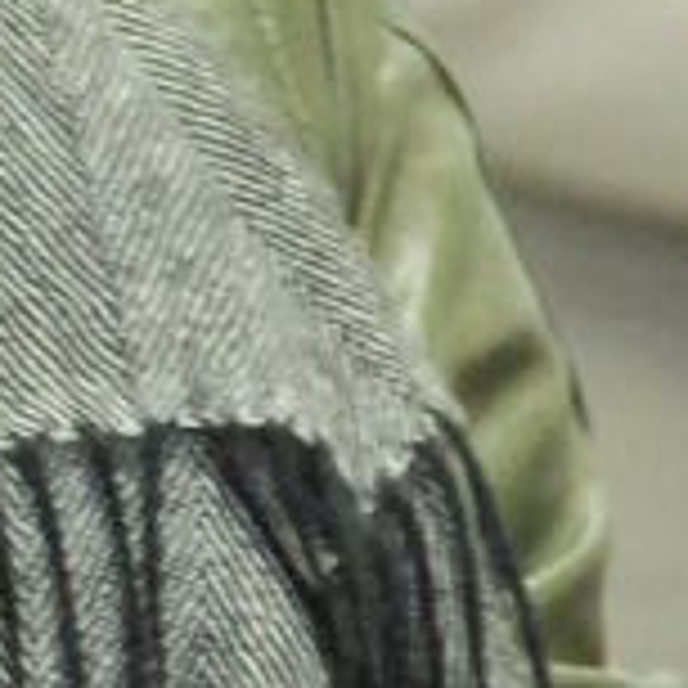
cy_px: 101
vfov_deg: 1.6
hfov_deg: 1.6
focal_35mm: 1081
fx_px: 24313
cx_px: -814
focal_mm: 85
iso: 1600
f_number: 5.6
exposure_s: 1/100
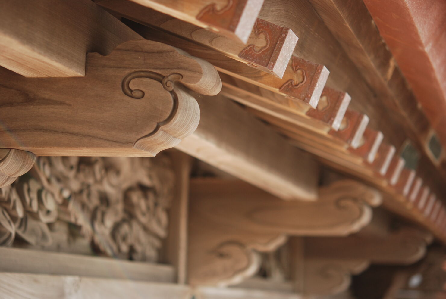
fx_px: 1117
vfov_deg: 15.3
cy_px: 150
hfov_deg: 22.6
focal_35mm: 90
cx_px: 223
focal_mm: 60
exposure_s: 1/250
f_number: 3
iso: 200
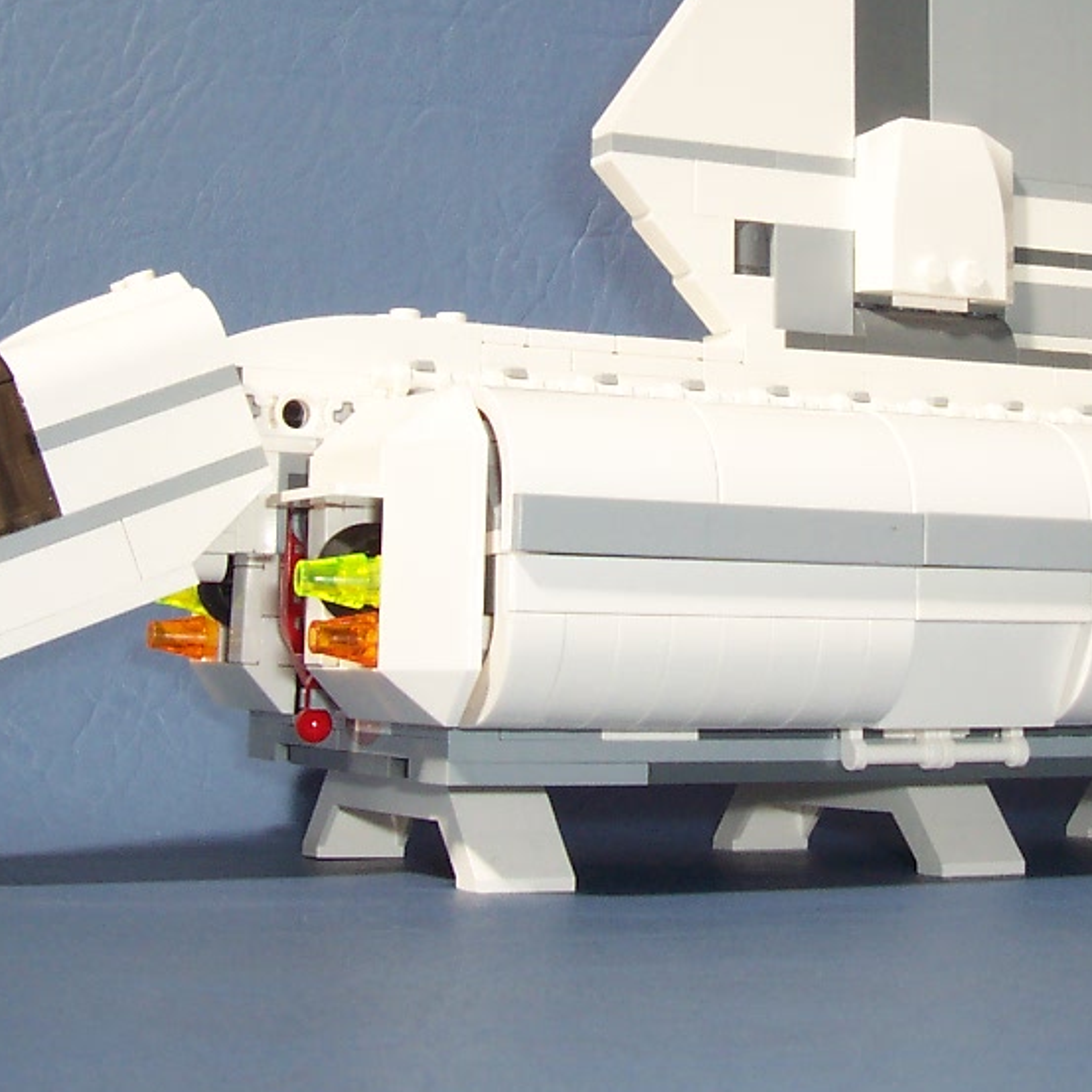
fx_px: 2534
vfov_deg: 24.1
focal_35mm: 71
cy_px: 296
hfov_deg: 24.2
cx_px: 719
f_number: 5.6
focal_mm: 5.6
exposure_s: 1/180
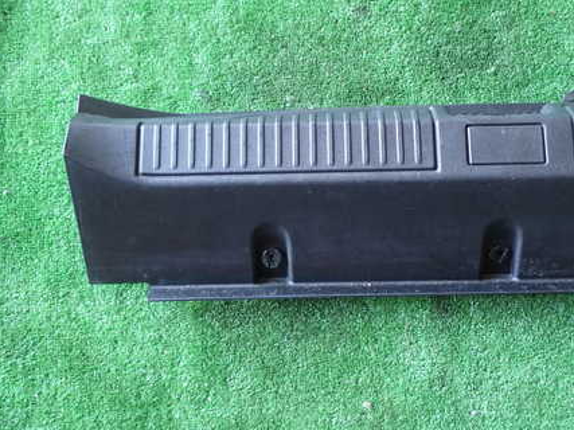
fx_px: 746
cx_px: 335
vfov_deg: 32.2
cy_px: 206
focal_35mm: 45
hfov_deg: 41.9
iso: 200
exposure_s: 1/30
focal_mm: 5.79
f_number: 2.4
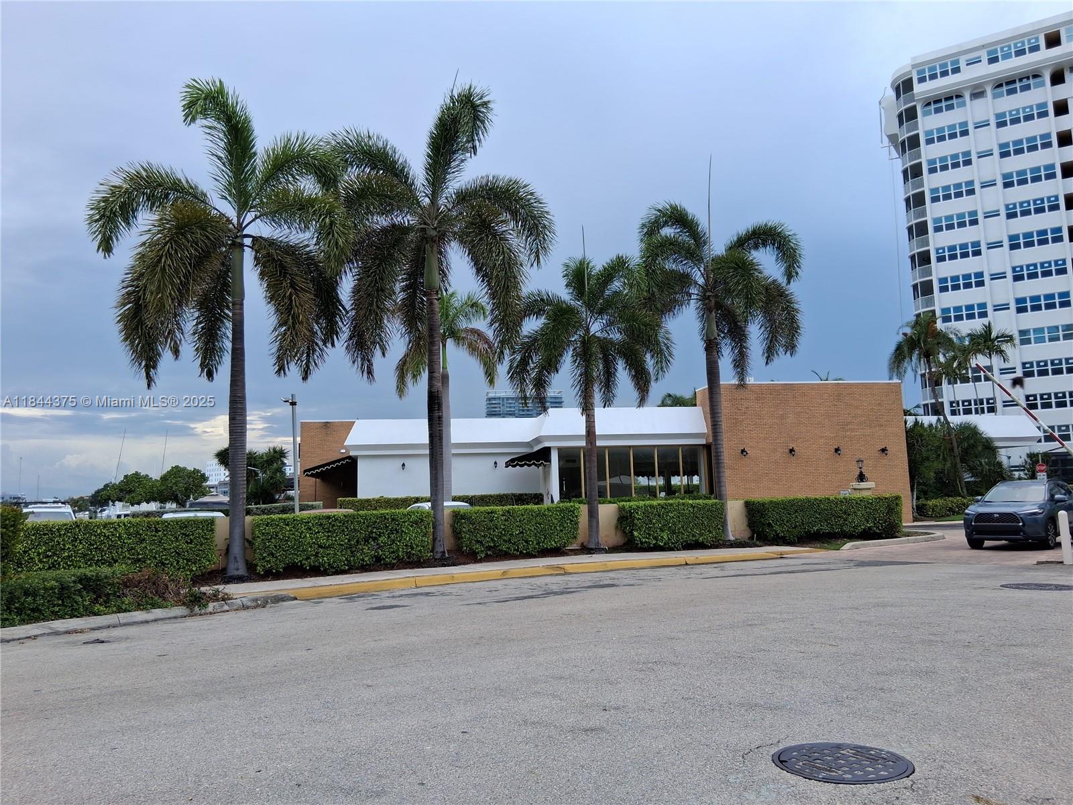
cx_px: 536
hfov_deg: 67.3
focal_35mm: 26
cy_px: 402
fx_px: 806
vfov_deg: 53.1
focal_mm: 3.98
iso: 25
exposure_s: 1/180
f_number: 1.8
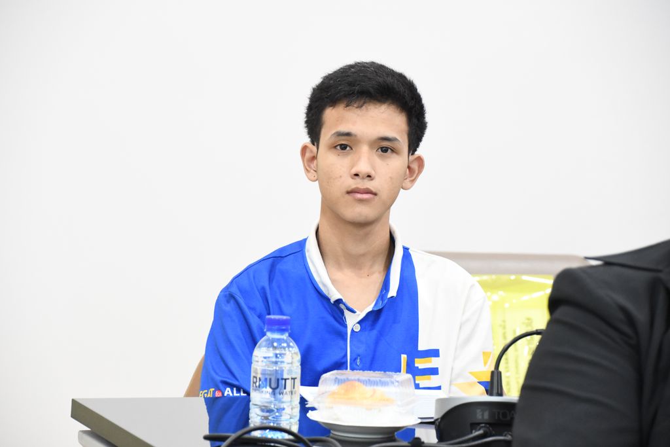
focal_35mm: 183
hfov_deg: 11.2
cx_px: 335
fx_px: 3406
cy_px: 224
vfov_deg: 7.5
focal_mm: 122
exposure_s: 1/50
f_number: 5.6
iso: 4000
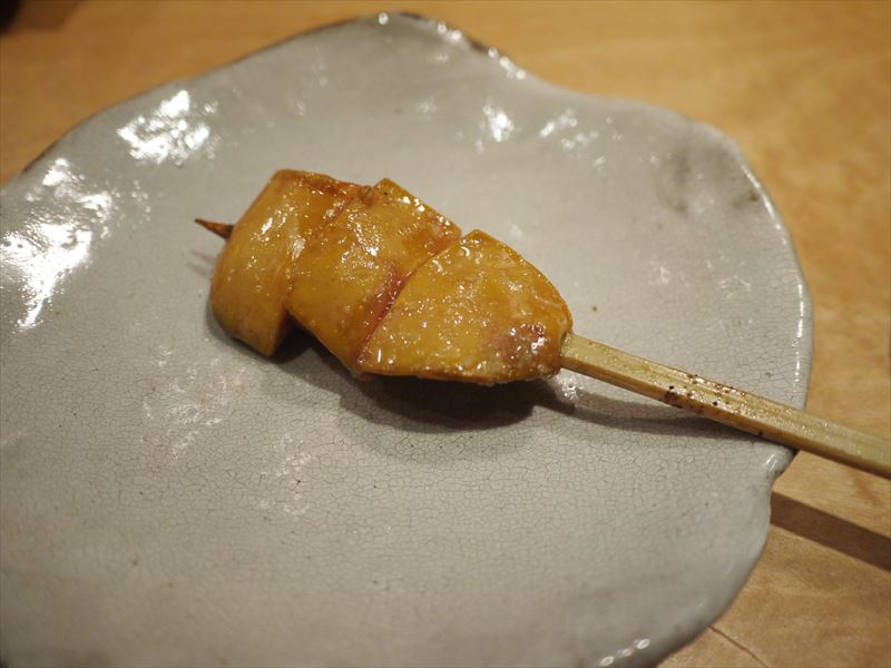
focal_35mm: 28
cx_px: 446
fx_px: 721
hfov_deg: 63.4
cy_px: 334
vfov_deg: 49.7
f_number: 2.5
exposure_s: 1/60
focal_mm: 14
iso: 200
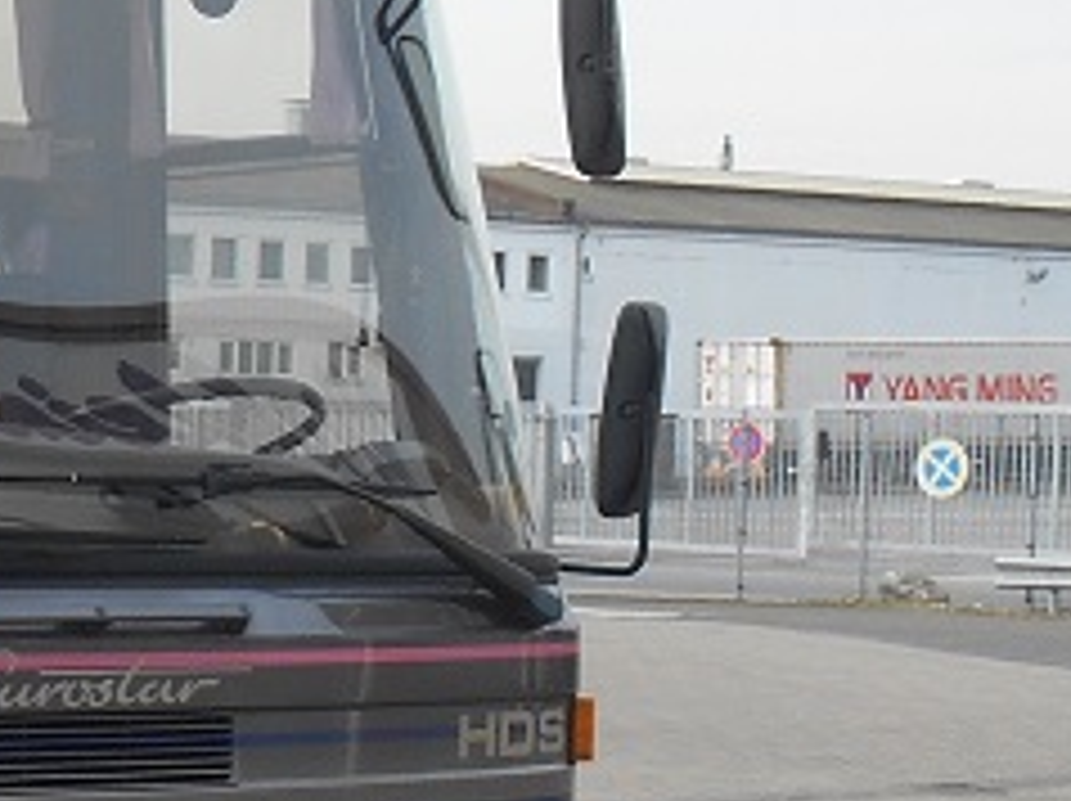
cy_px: 536
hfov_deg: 16.2
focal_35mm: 112
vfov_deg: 13.2
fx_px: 3462
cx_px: -500
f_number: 3.4
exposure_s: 1/400
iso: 80
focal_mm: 4.7
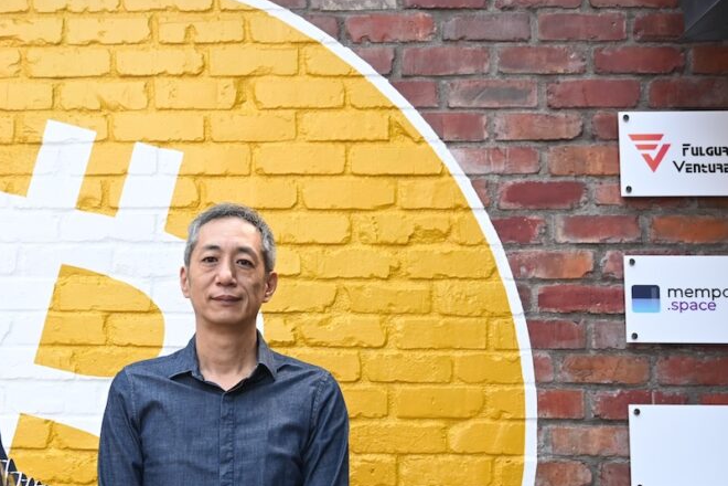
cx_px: 184
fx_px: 1046
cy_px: 324
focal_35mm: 52
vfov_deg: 26.0
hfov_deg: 37.4
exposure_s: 1/160
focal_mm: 23
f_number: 4.2
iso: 400
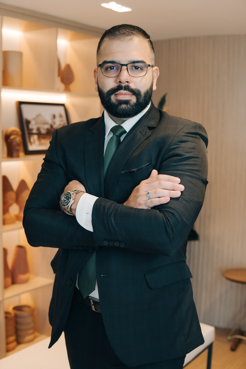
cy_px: 184
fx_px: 461
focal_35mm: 45
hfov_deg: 29.9
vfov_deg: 43.6
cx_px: 123
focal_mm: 30
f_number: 2.5
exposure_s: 1/100
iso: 160
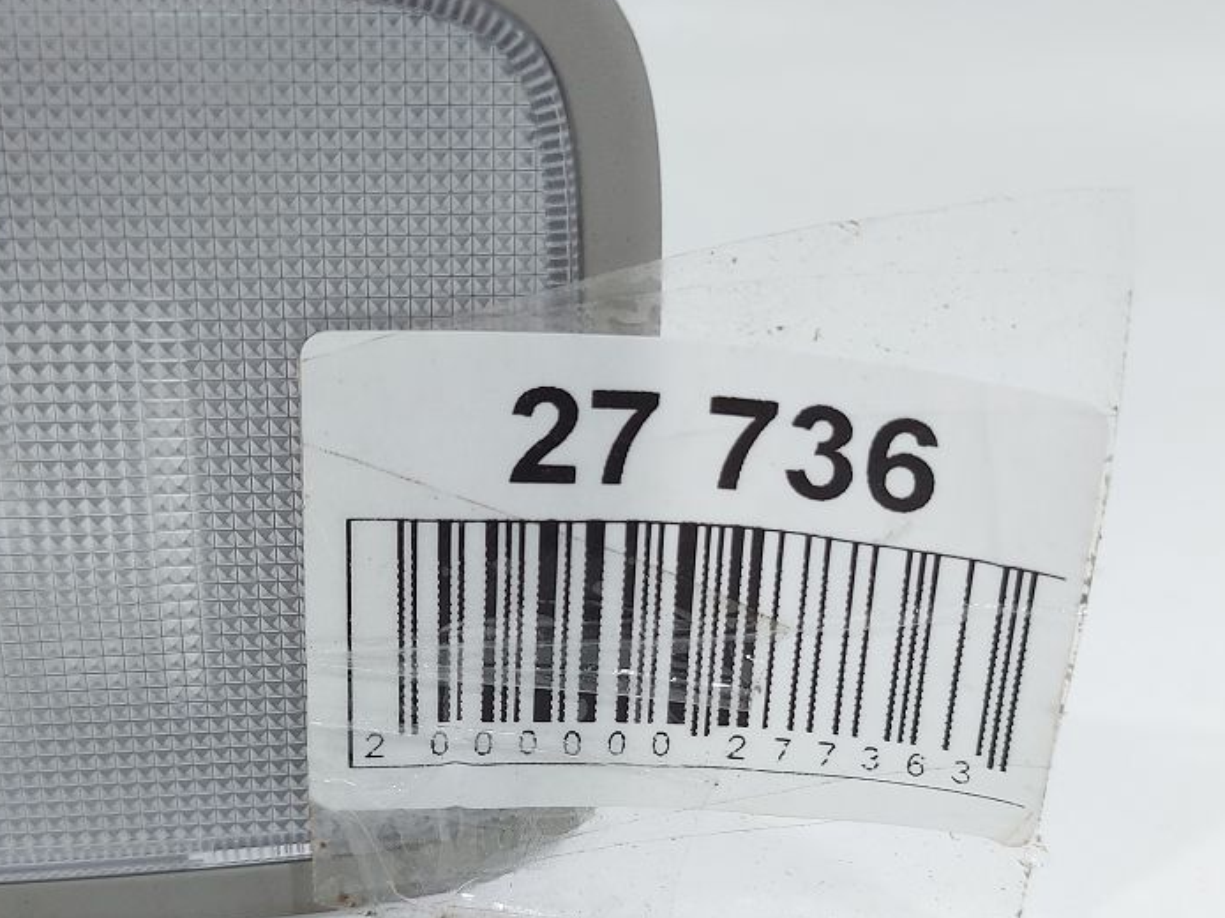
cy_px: 542
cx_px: 608
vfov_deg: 30.2
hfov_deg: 39.7
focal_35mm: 48
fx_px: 1698
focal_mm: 5.23
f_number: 1.8
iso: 40
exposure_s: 1/50
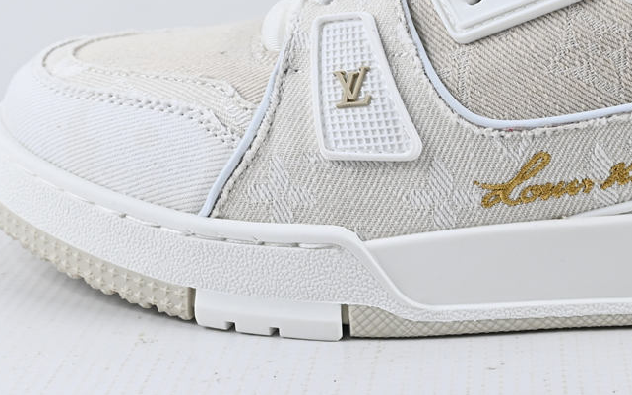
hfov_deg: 25.2
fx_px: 1378
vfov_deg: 16.0
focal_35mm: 80
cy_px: 20
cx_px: 544
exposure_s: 1/125
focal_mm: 28
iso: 400
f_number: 5.6
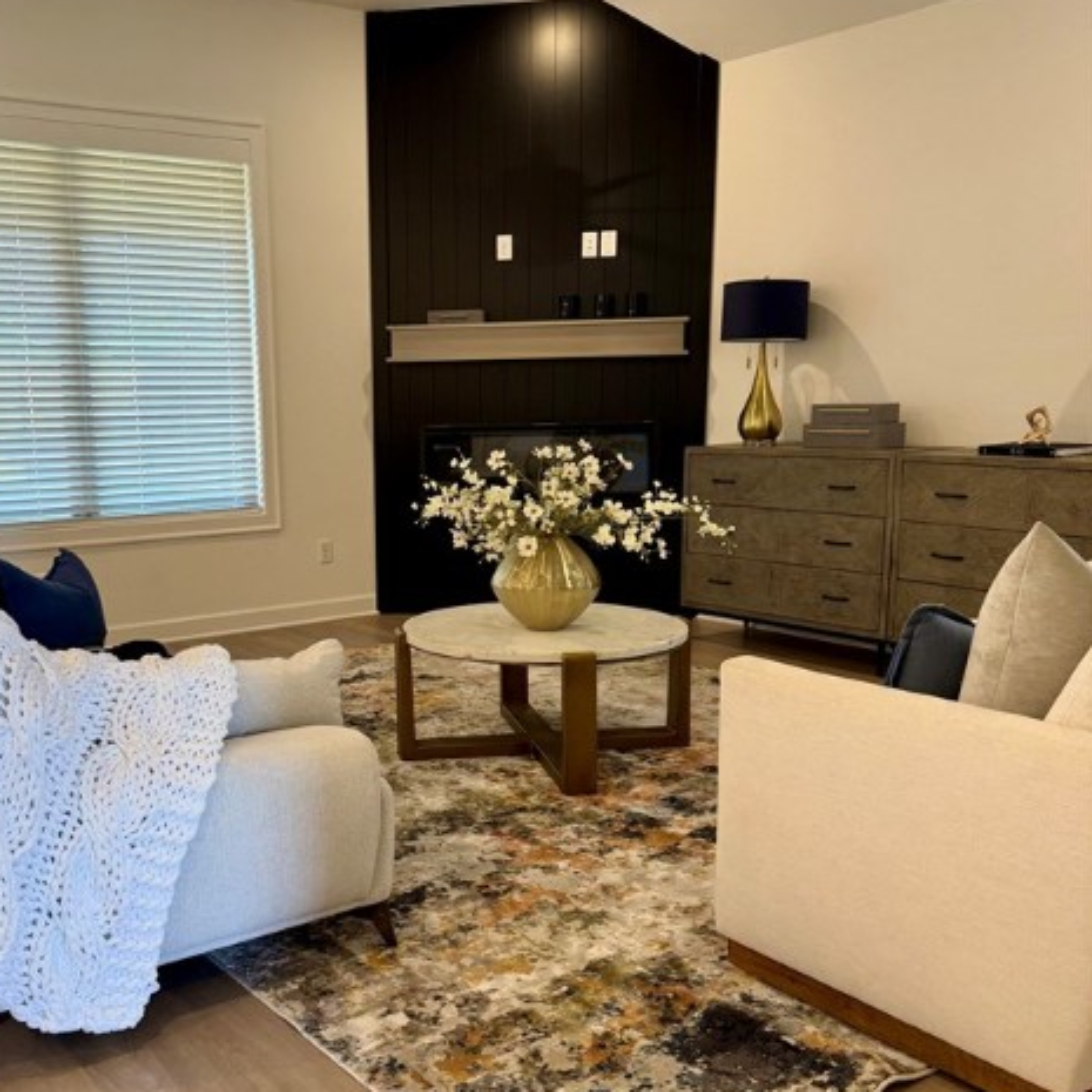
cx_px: 418
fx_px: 1249
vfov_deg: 47.1
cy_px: 627
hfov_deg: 46.9
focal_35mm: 35
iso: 160
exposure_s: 1/120
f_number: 1.78
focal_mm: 6.76
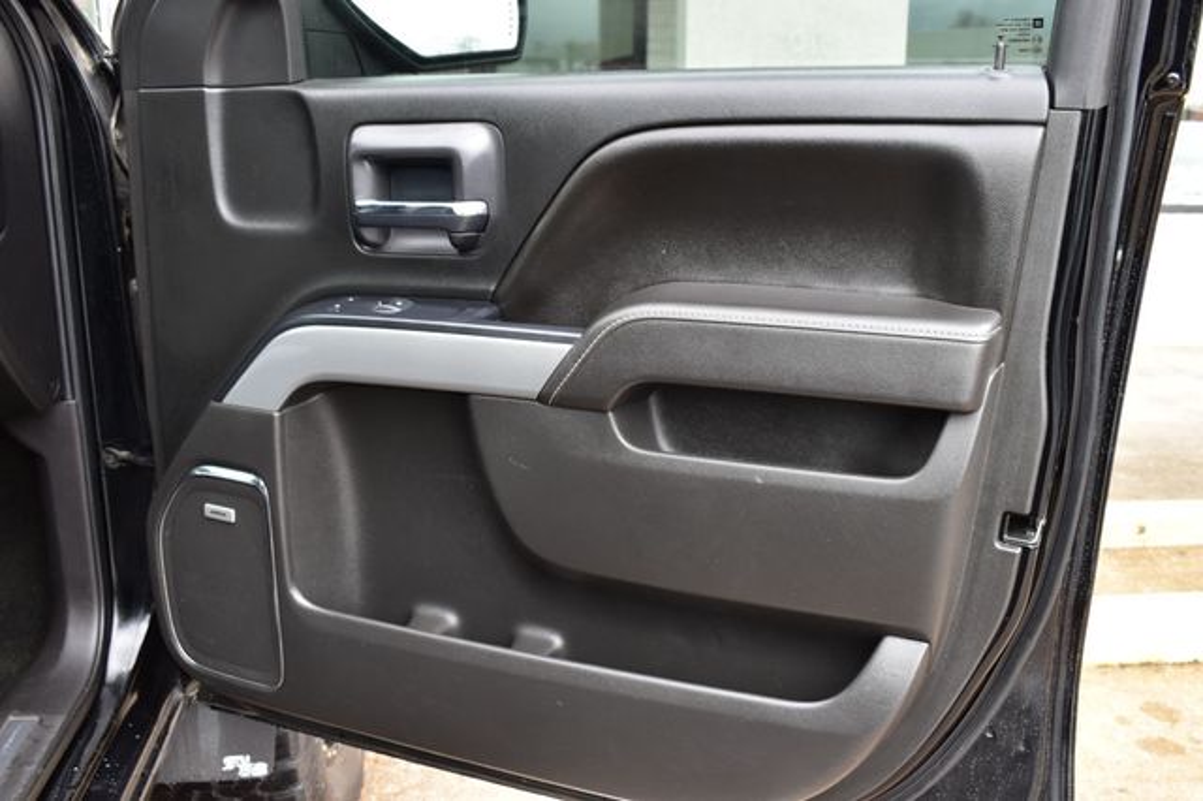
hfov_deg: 55.1
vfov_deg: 38.3
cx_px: 602
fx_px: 1152
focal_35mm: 34
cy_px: 400
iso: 400
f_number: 7.1
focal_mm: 23
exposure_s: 1/40
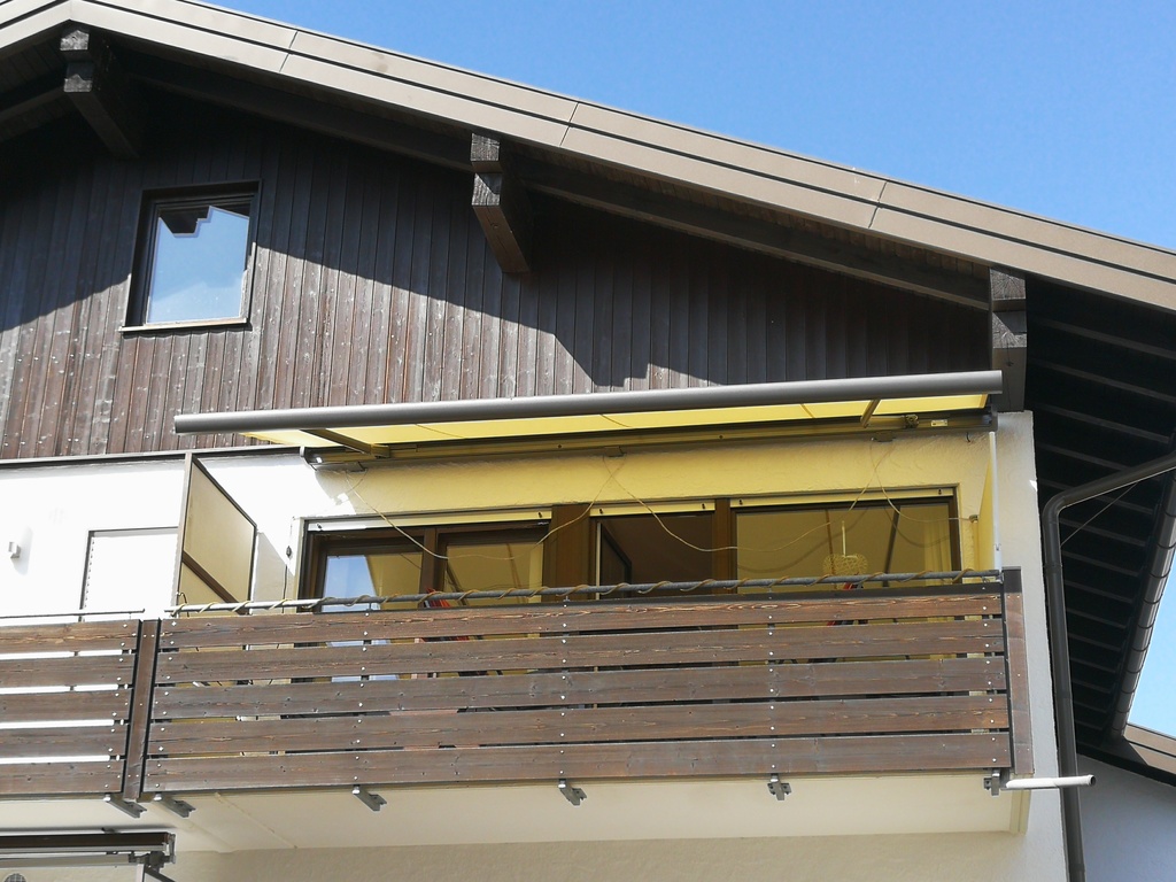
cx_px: 588
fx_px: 1902
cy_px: 441
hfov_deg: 34.3
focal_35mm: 56
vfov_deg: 26.1
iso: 50
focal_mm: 3.95
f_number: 1.8
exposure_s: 1/758
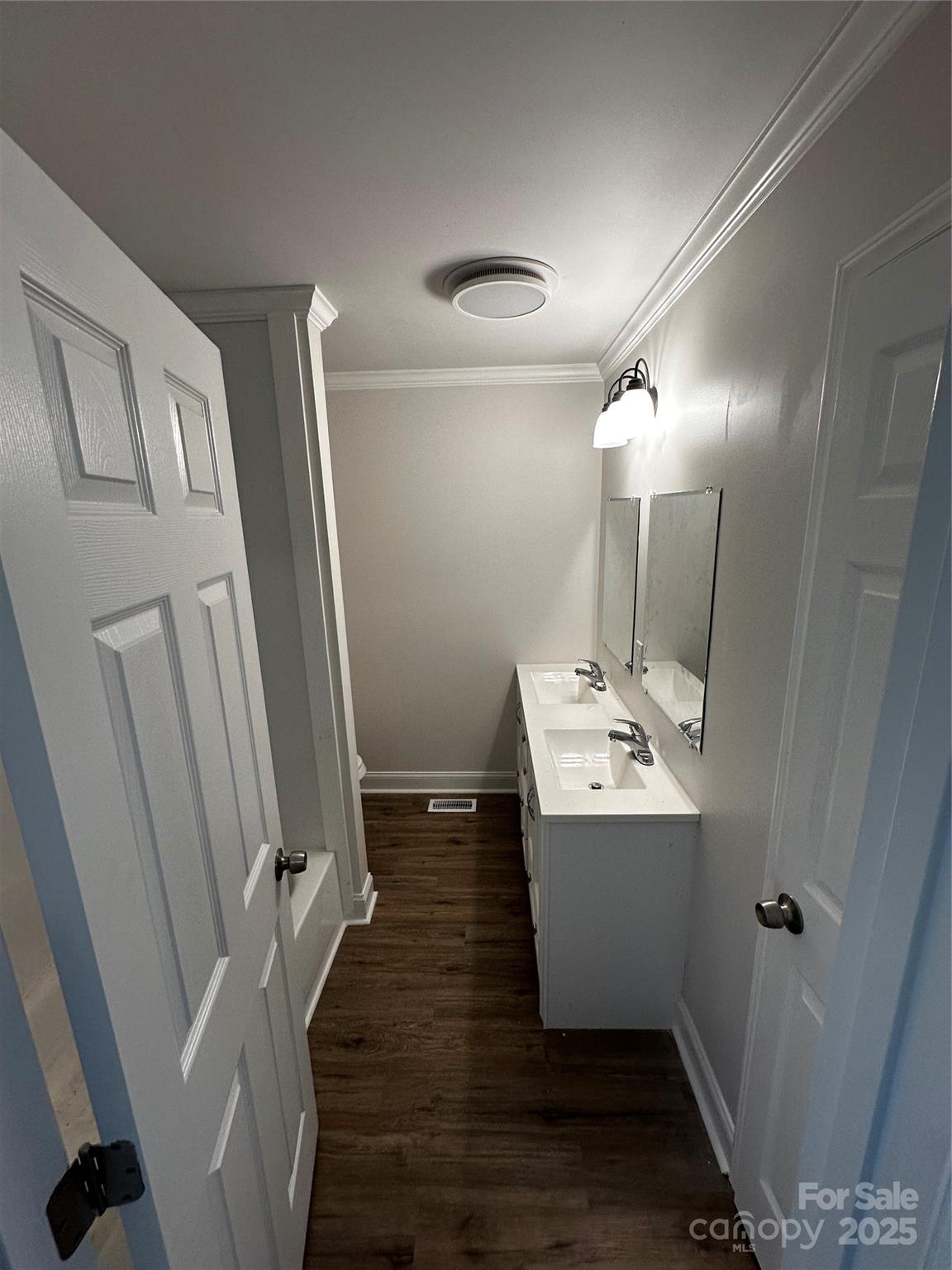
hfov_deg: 85.7
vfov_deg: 102.1
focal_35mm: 14
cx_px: 476
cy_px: 635
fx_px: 513
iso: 125
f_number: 2.2
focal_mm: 2.22
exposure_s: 1/120
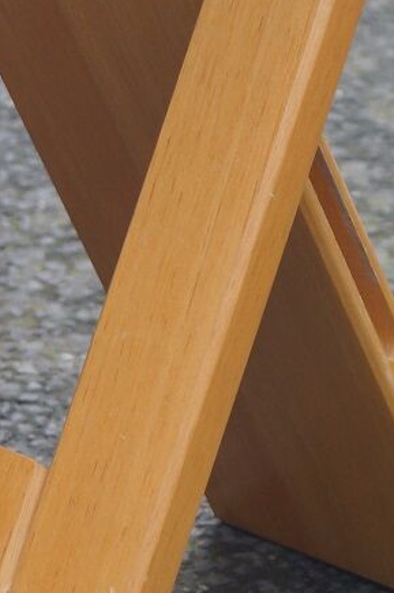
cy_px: 149
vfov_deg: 8.1
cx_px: 67
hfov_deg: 5.4
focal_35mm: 254
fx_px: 4180
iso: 500
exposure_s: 1/80
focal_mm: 50
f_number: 5.6
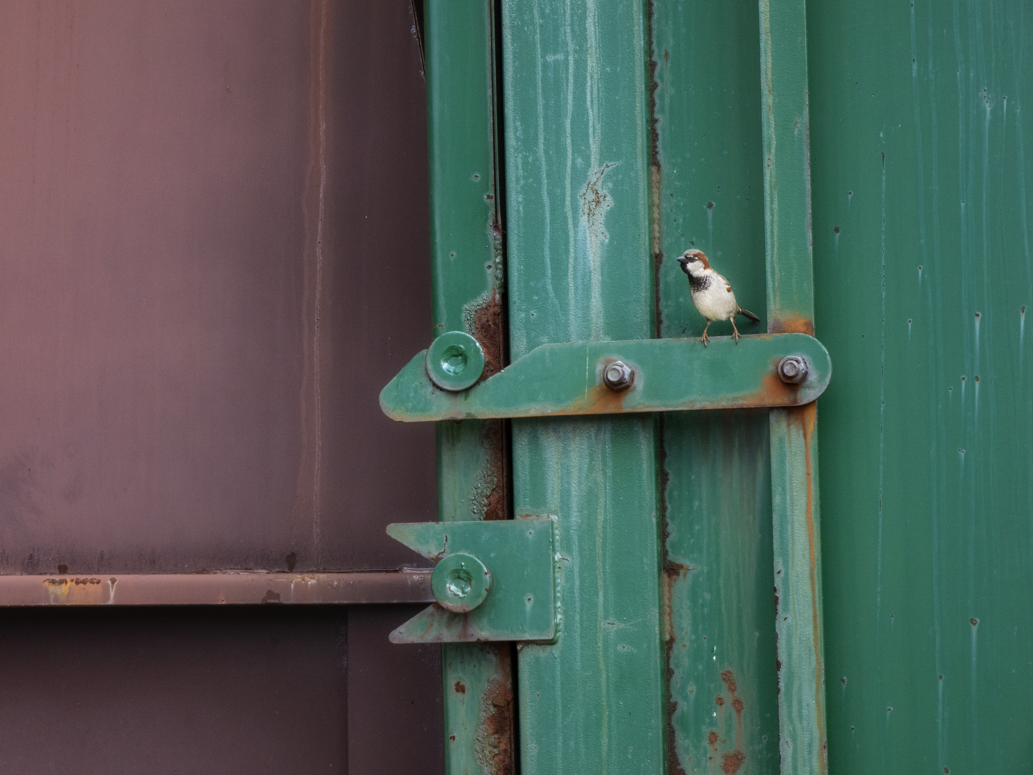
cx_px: 467
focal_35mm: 217
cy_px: 387
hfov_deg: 9.1
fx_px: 6476
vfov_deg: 6.8
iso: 400
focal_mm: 73.3
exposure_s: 1/50
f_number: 10
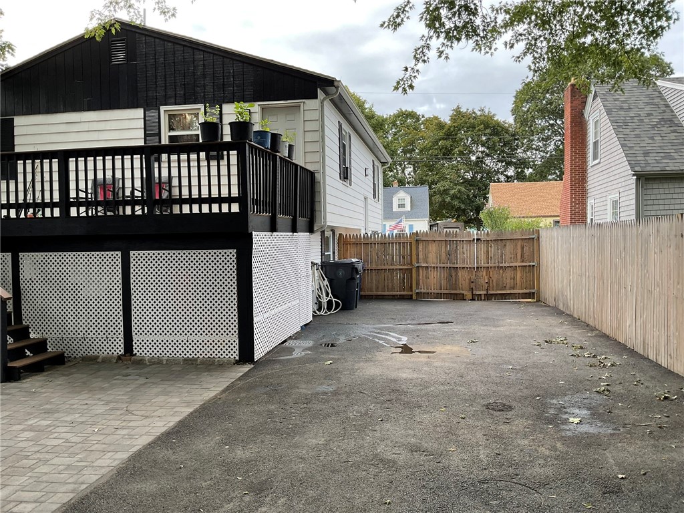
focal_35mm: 29
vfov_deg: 48.2
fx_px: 573
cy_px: 256
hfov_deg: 61.7
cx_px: 342
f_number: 1.8
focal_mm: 3
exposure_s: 1/281
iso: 16
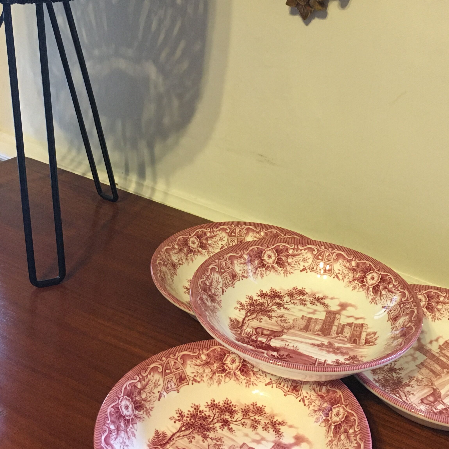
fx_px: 660
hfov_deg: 37.3
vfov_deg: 37.5
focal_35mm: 45
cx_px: 289
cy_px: 196
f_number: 2.2
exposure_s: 1/17
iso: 200
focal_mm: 4.15
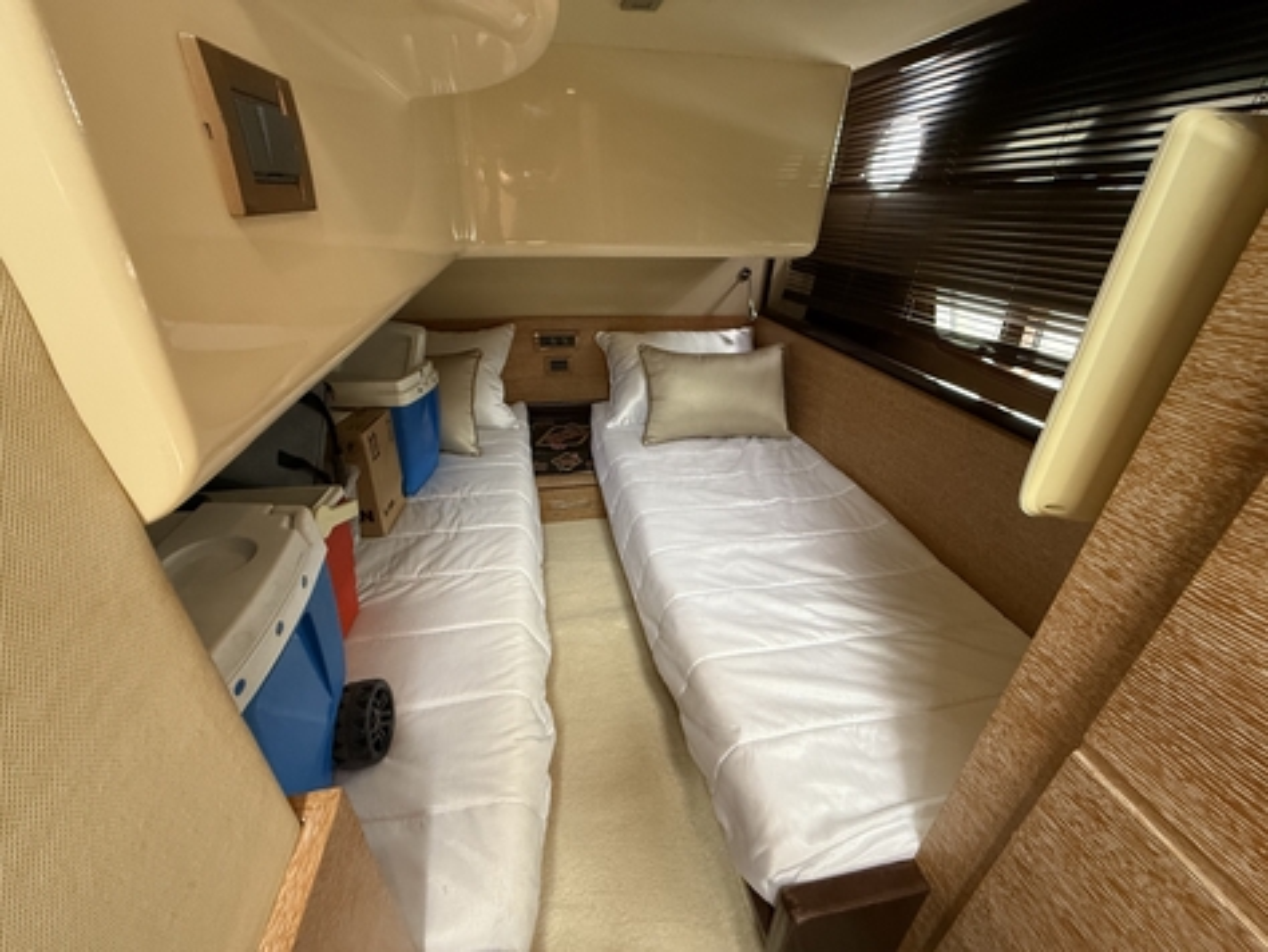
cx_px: 634
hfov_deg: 102.0
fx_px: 513
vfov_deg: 85.7
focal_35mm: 14
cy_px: 476
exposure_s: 1/60
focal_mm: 2.22
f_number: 2.2
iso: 400
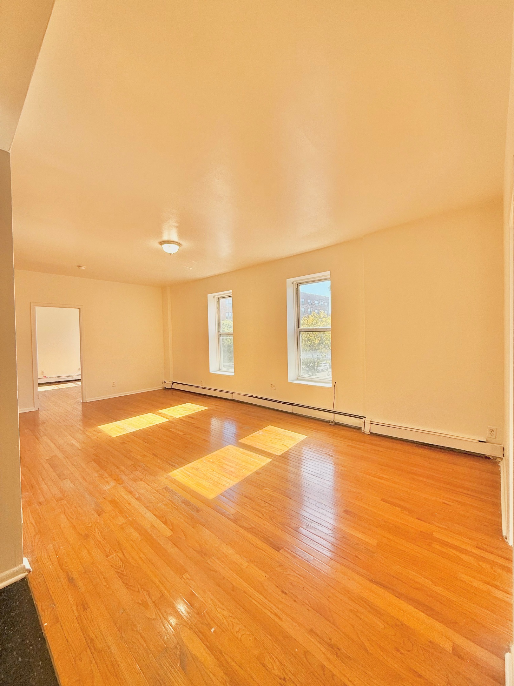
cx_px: 257
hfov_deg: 85.7
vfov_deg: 102.1
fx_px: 277
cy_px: 343
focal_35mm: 14
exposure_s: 1/359
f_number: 2.2
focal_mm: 2.22
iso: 64
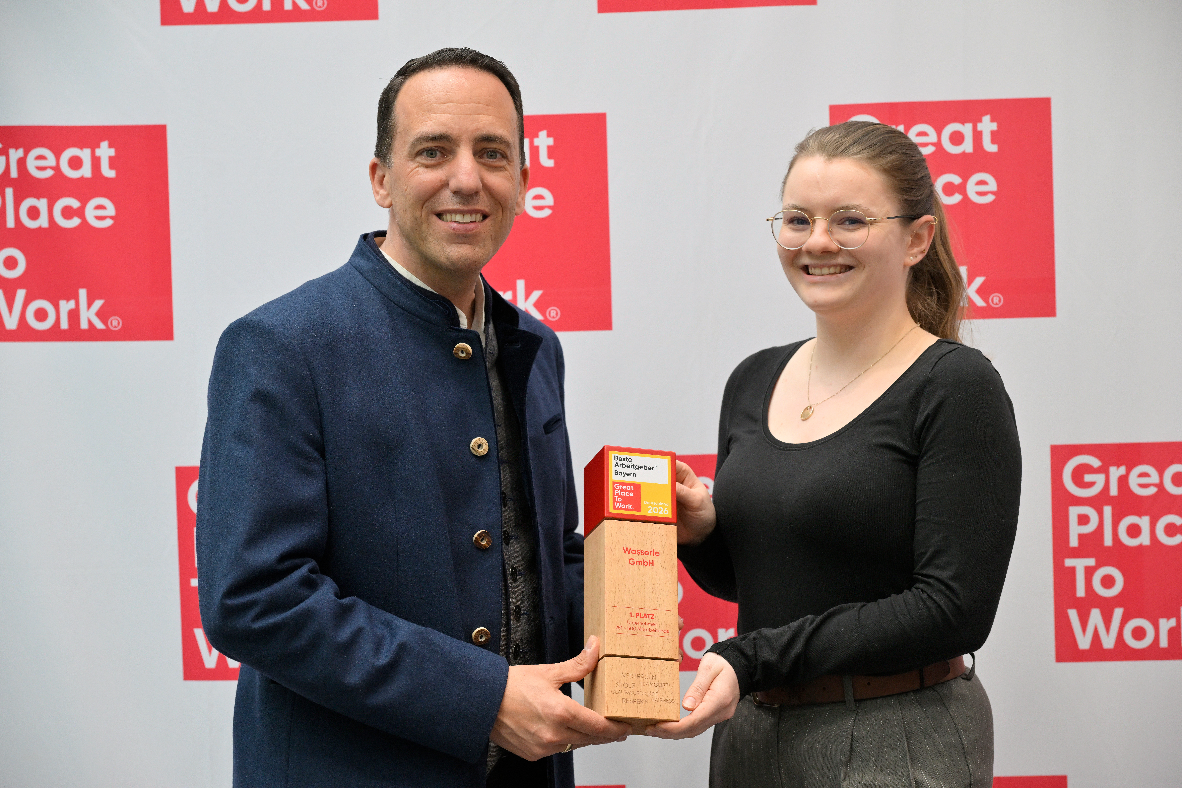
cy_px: 394
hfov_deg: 31.9
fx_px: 2068
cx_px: 591
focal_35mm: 63
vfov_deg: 21.6
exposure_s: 1/160
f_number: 4.5
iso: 1250
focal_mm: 63
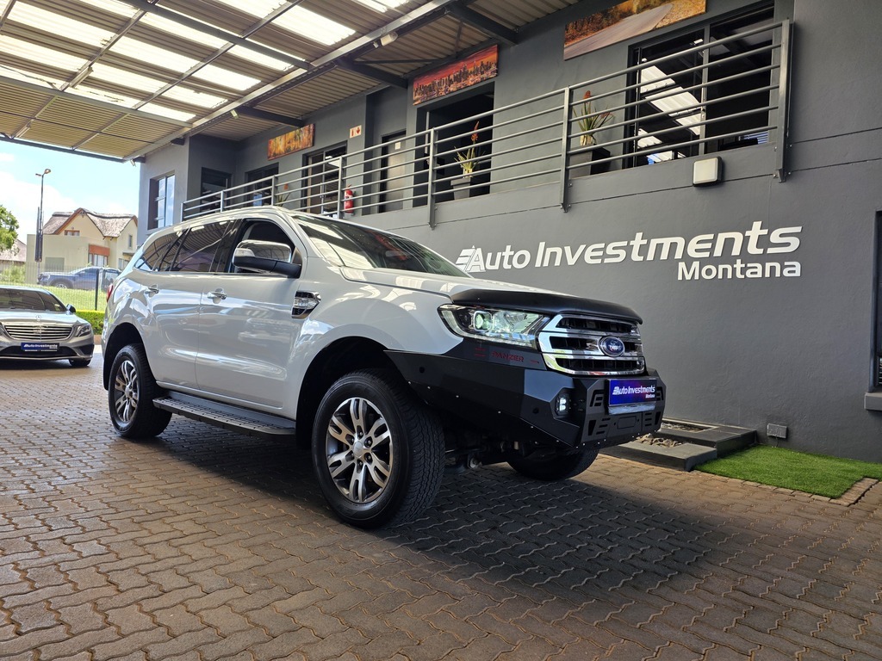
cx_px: 441
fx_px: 586
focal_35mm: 23
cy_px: 330
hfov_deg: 73.9
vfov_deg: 58.9
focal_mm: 6.25
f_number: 1.7
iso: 12
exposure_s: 1/86
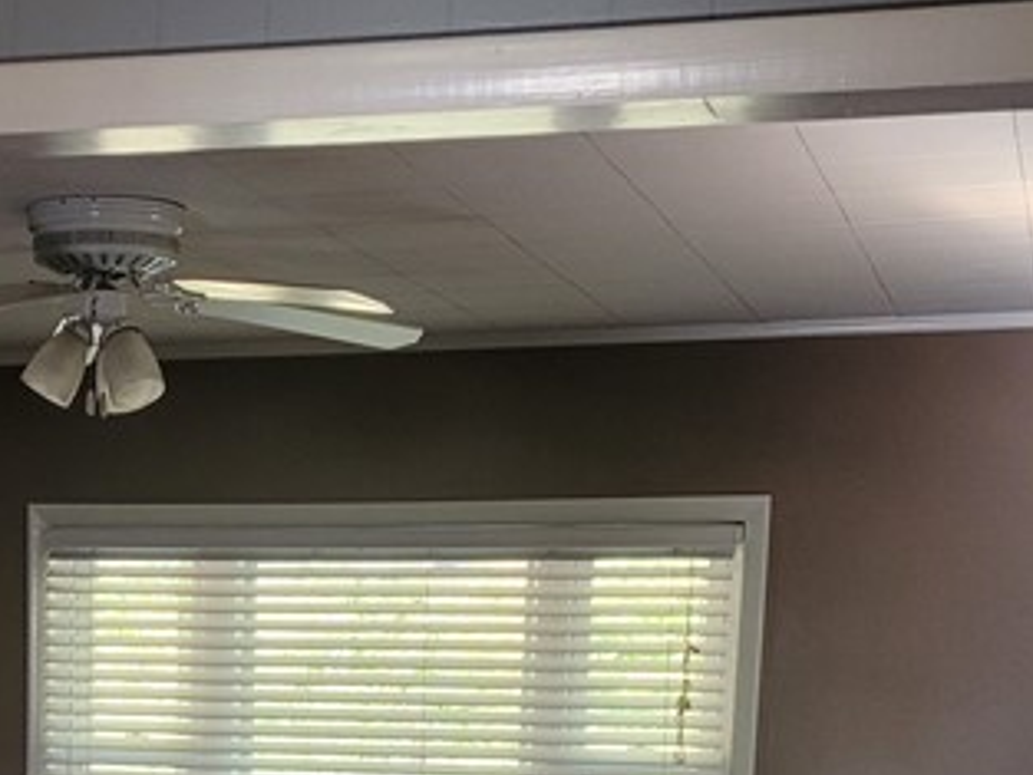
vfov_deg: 16.1
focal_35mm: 85
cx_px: 46
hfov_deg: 22.3
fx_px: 2538
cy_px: 1128
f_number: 1.8
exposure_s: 1/60
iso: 200
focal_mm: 5.4
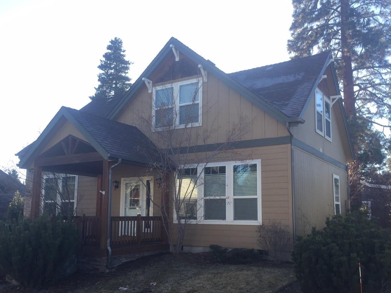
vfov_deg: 41.7
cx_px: 184
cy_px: 171
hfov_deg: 53.9
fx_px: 384
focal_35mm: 34
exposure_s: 1/321
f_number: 2.2
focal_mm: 4.15
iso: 32
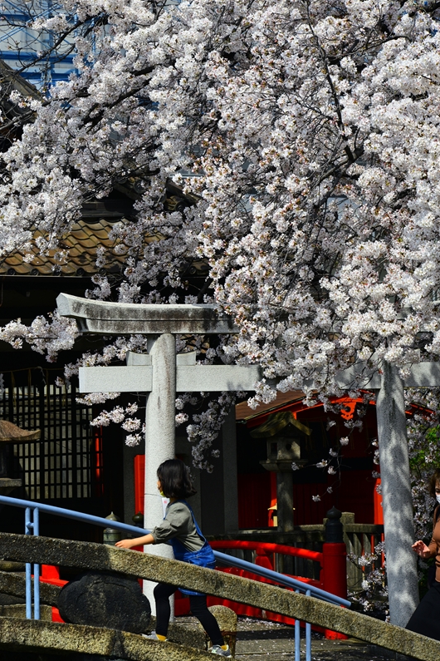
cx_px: 221
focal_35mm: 161
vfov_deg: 12.8
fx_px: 2951
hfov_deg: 8.5
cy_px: 332
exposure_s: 1/500
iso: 400
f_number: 11
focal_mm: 160
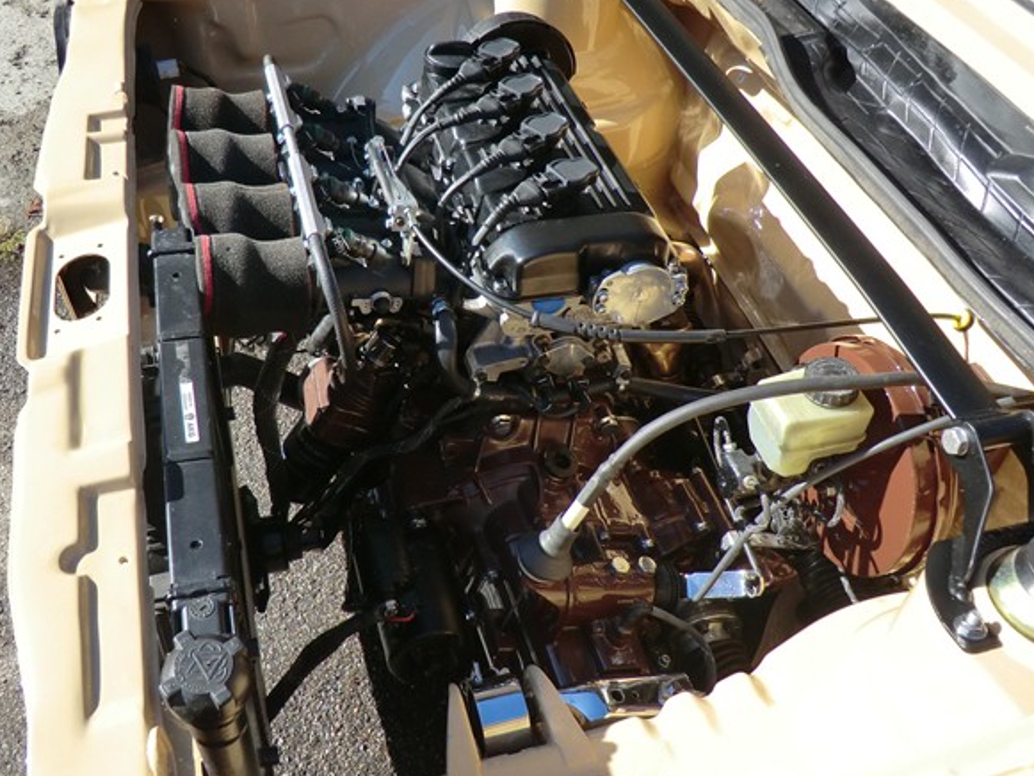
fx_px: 986
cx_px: 501
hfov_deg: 55.3
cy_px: 364
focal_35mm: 33
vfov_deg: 42.9
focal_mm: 4.3
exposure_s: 1/400
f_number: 3.2
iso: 64
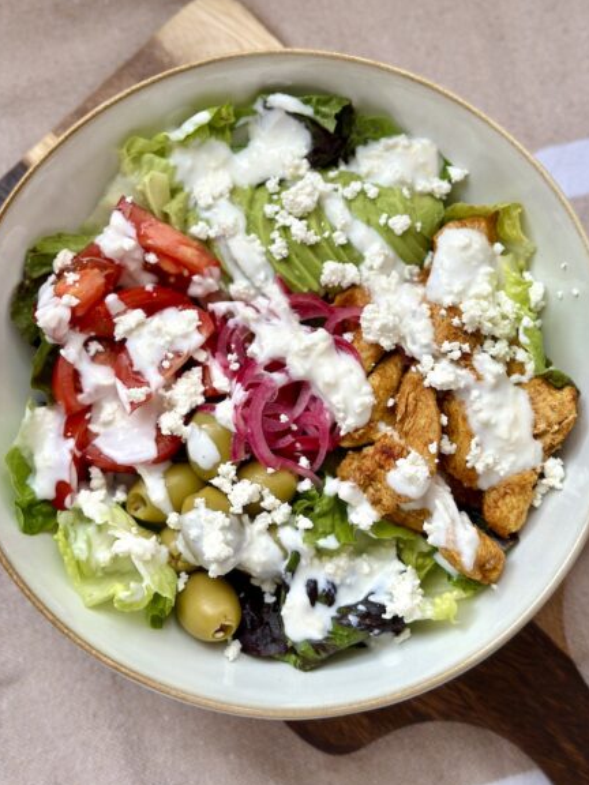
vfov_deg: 38.2
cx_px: 293
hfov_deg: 29.1
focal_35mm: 50
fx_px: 1134
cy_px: 383
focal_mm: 6.86
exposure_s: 1/195
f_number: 1.78
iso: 80
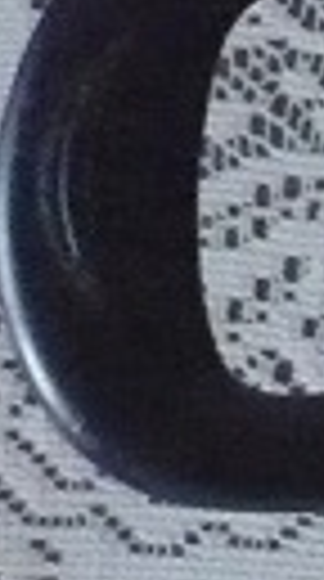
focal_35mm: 237
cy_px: -351
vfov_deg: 8.8
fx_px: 3641
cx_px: 1688
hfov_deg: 4.3
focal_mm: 5.8
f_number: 2.8
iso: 800
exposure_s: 1/20
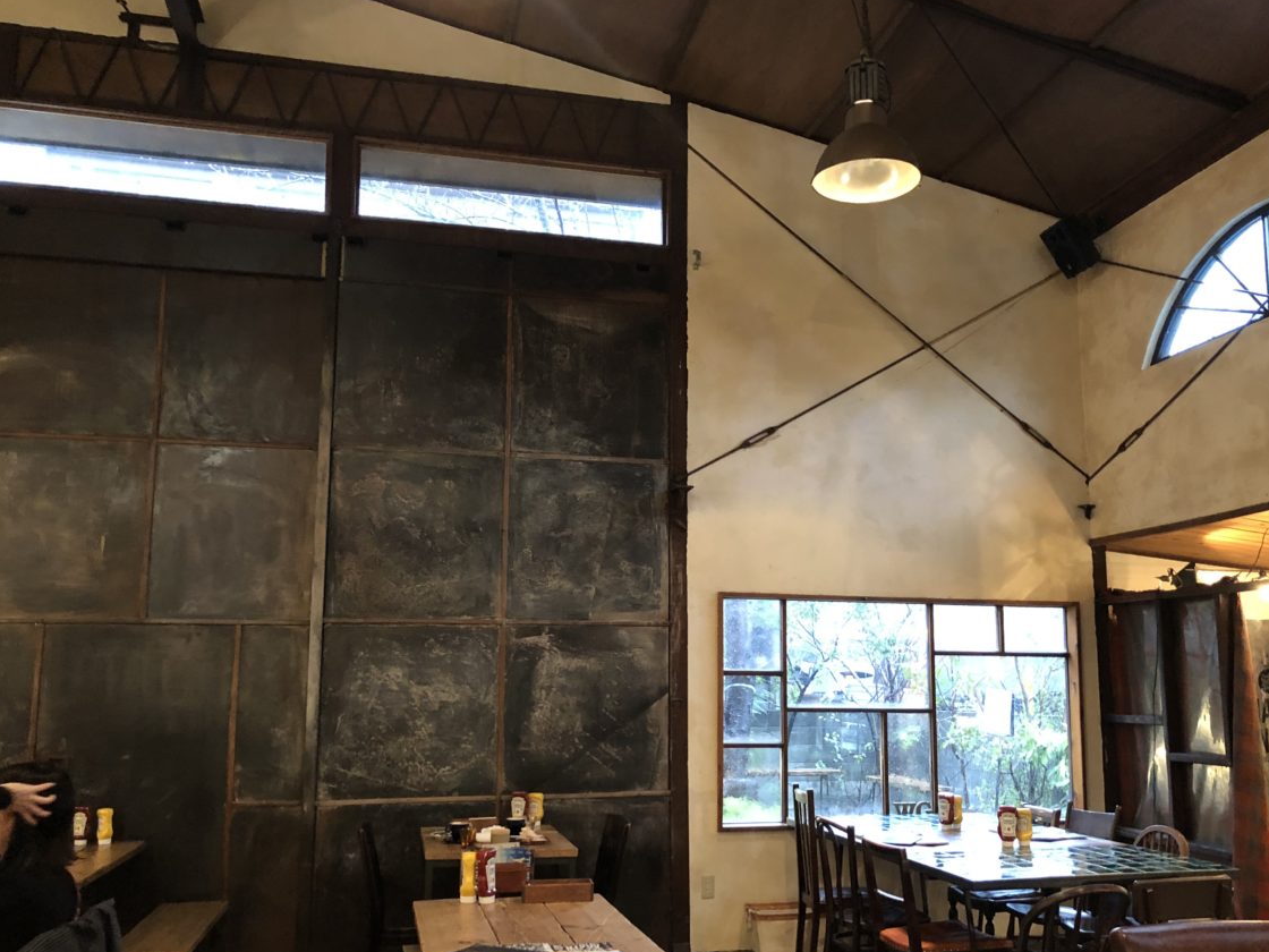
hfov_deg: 56.7
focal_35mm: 32
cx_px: 706
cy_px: 516
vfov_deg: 44.1
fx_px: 1173
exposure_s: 1/5
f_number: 1.8
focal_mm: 3.99
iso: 80
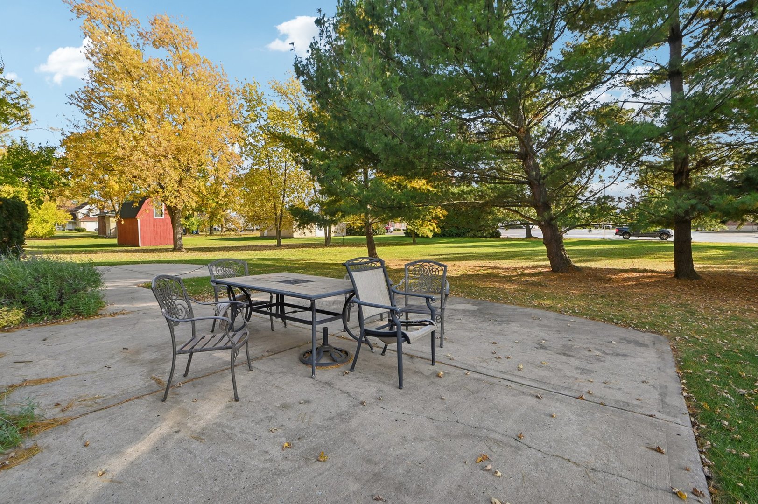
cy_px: 252
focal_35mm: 16
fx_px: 337
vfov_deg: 73.7
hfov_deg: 96.8
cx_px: 379
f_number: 13
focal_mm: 16
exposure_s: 1/100
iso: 400
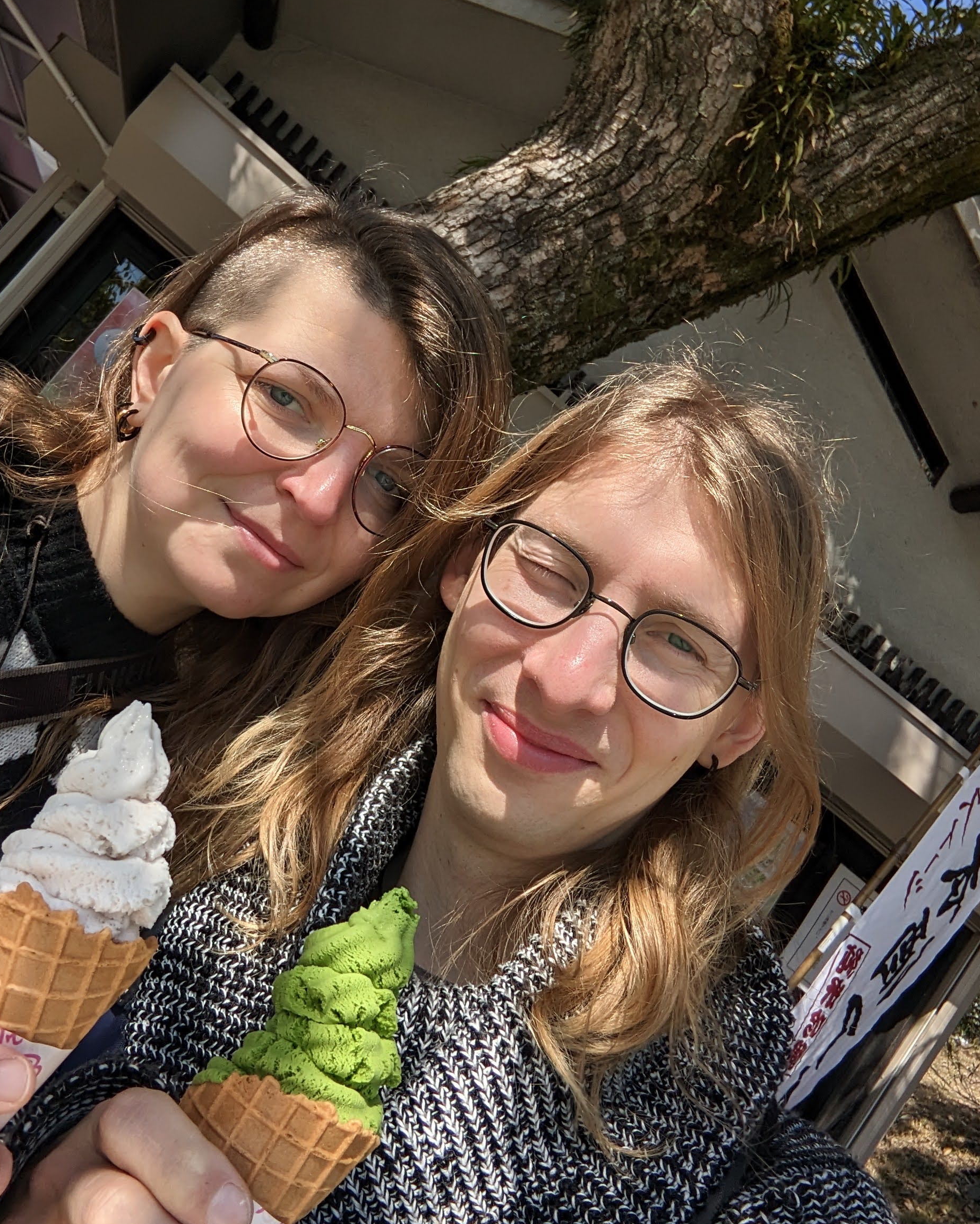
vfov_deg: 60.3
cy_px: 552
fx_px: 1051
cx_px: 382
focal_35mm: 29
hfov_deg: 49.6
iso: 43
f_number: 2
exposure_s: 1/1890
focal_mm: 2.47
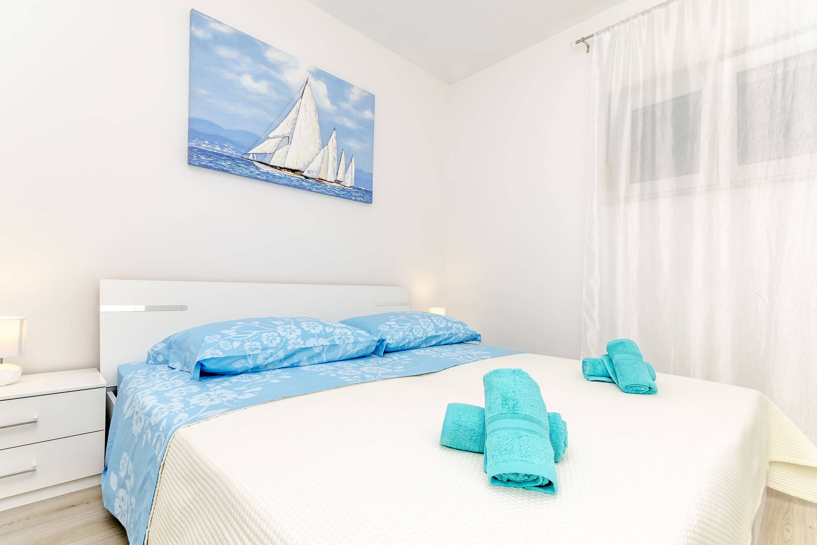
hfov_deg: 96.7
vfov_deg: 73.7
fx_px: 363
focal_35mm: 16
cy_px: 284
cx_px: 413
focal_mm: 10
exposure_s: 1/80
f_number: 10
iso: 250
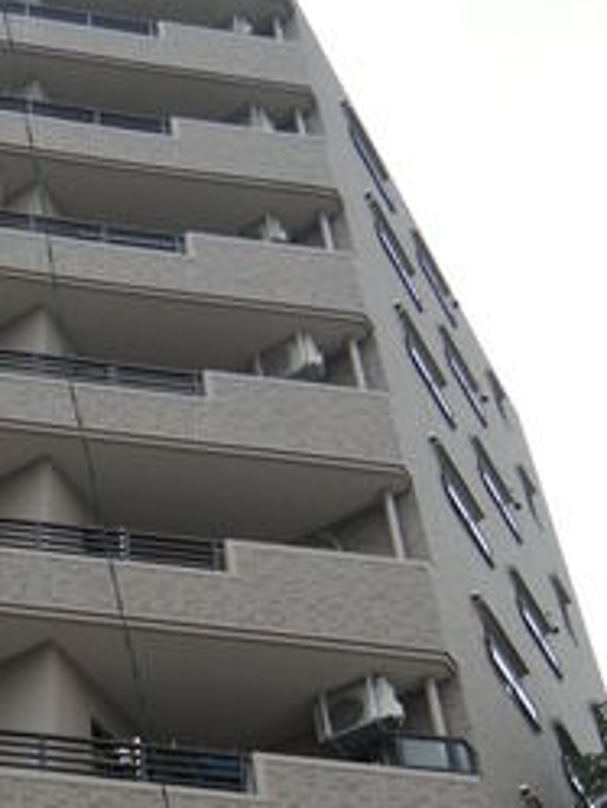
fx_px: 1518
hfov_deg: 21.4
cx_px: -75
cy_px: 821
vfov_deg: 27.9
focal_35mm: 65
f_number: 3.2
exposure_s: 1/100
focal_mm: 4.9
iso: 64
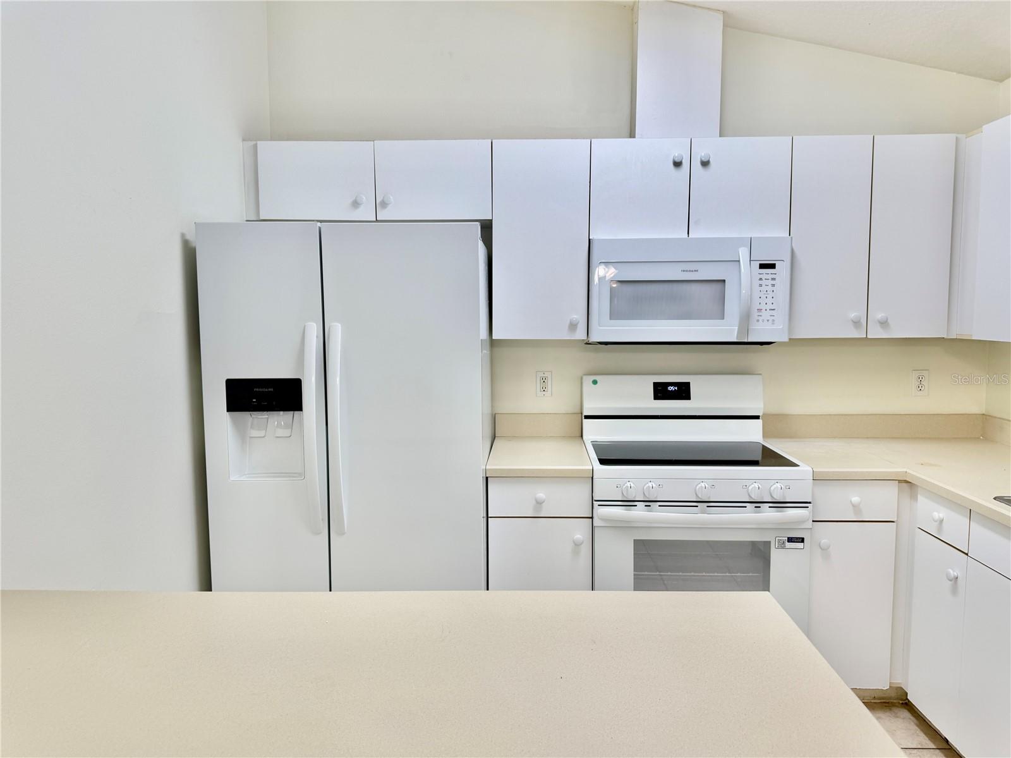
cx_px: 506
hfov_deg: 71.6
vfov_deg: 56.8
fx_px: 701
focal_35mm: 24
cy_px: 379
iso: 64
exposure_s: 1/120
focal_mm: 6.76
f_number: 1.78
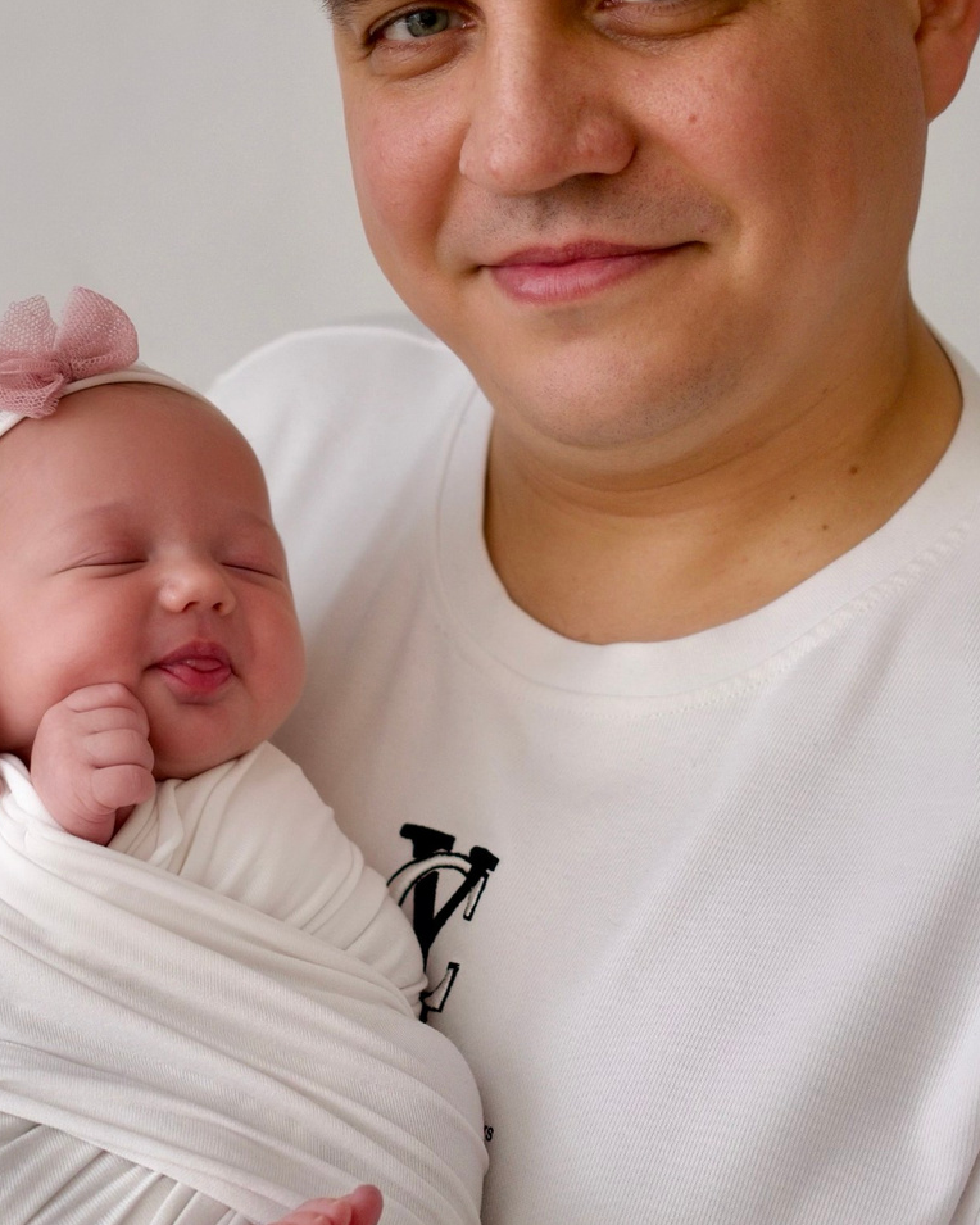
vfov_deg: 21.7
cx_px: 366
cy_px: 566
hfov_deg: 17.4
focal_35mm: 88
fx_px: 3190
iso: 250
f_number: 2.8
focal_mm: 35
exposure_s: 1/125
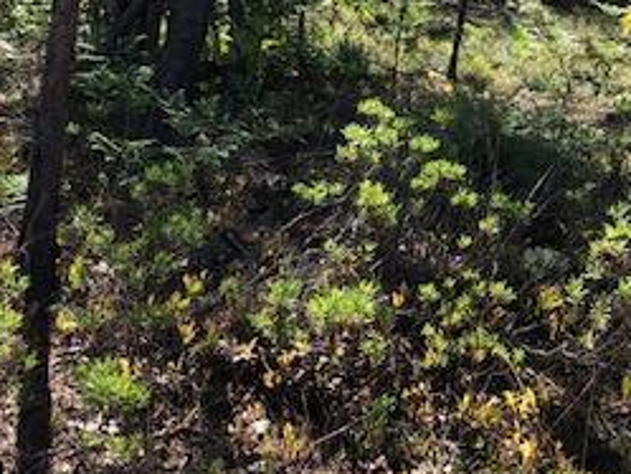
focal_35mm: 72
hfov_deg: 26.1
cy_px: 81
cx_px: 575
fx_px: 1313
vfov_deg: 20.2
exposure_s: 1/571
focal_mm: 3.99
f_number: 1.8
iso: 20
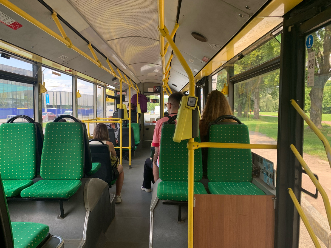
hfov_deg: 63.4
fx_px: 268
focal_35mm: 28
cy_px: 131
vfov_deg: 49.7
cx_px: 155
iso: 32
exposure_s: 1/122
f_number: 1.8
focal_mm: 4.25
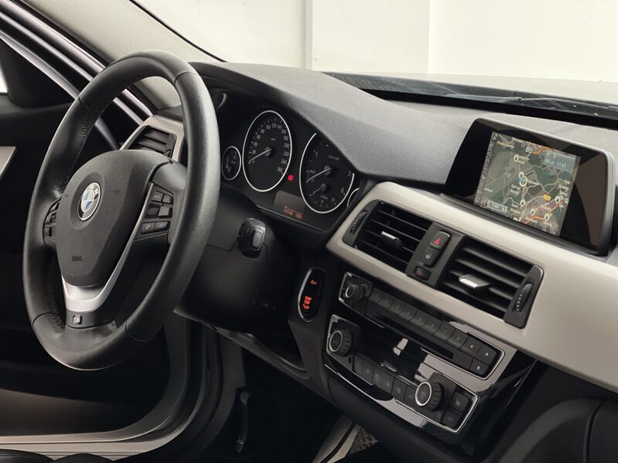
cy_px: 232
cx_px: 309
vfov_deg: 19.1
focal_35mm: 77
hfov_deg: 25.3
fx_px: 1375
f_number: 2.8
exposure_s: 1/40
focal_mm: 9
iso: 400
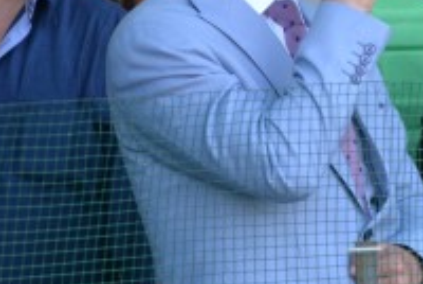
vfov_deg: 3.1
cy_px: 109
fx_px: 5288
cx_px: 571
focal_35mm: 449
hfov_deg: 4.6
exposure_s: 1/100
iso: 400
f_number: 5.6
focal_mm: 105
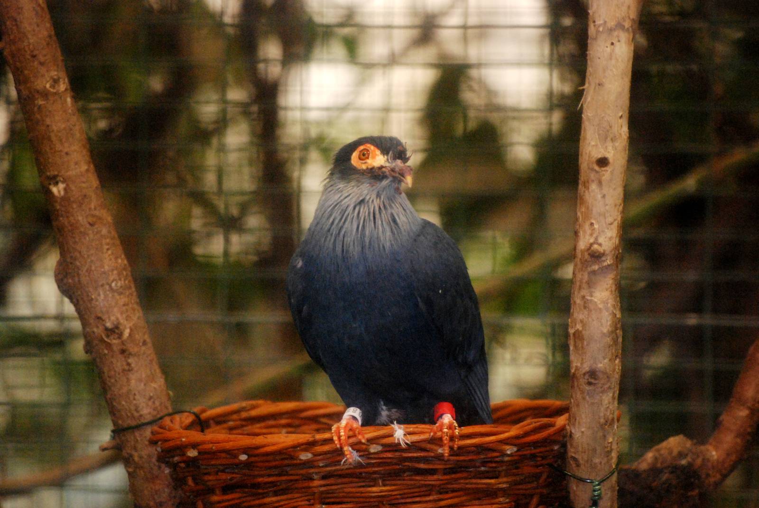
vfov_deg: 3.4
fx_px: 8549
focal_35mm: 405
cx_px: 380
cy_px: 254
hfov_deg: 5.1
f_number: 5.6
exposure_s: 1/60
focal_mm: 270
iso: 1600
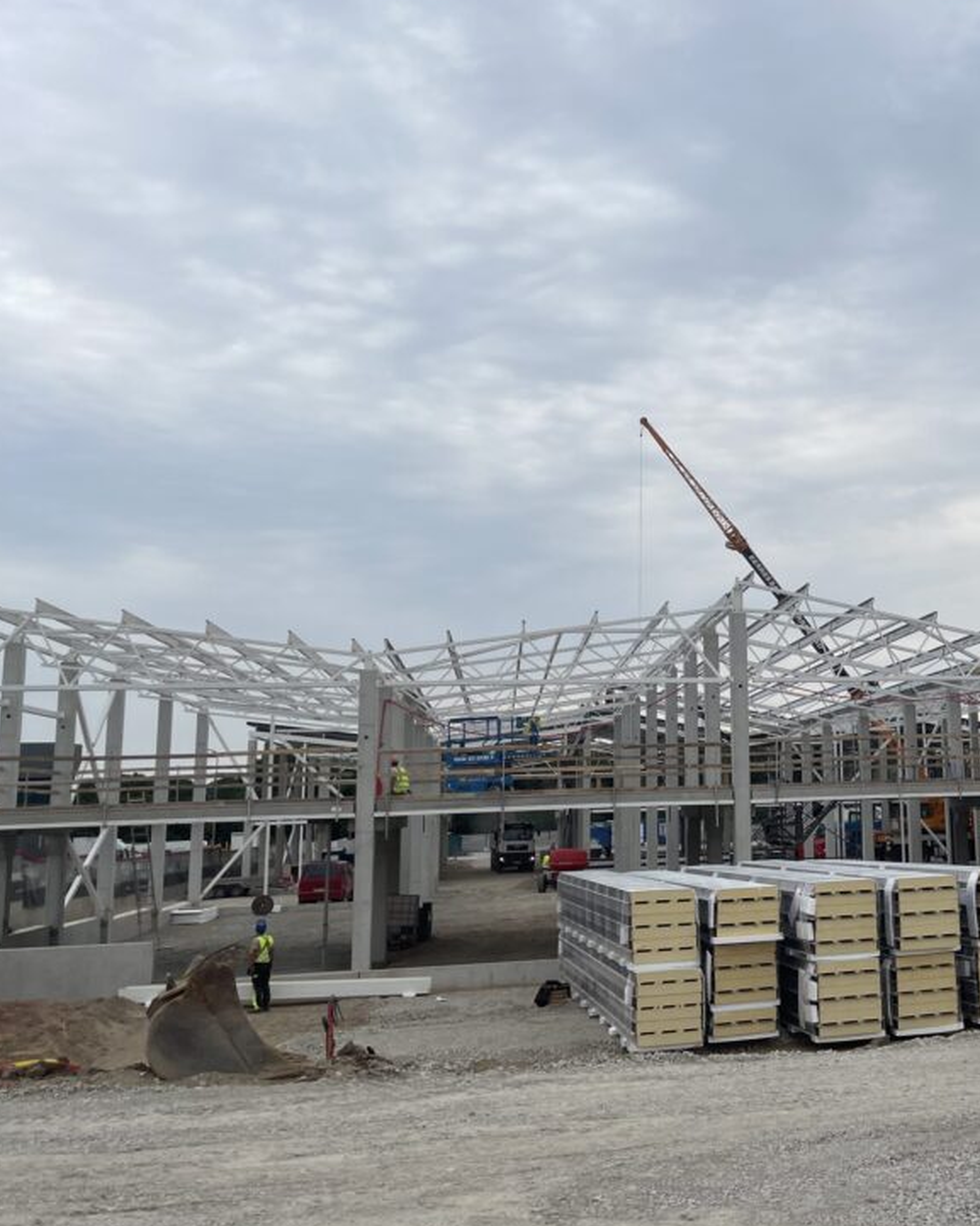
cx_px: 803
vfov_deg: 50.3
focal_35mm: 36
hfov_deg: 39.3
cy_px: 598
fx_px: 1306
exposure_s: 1/3125
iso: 32
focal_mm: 4.2
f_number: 1.6
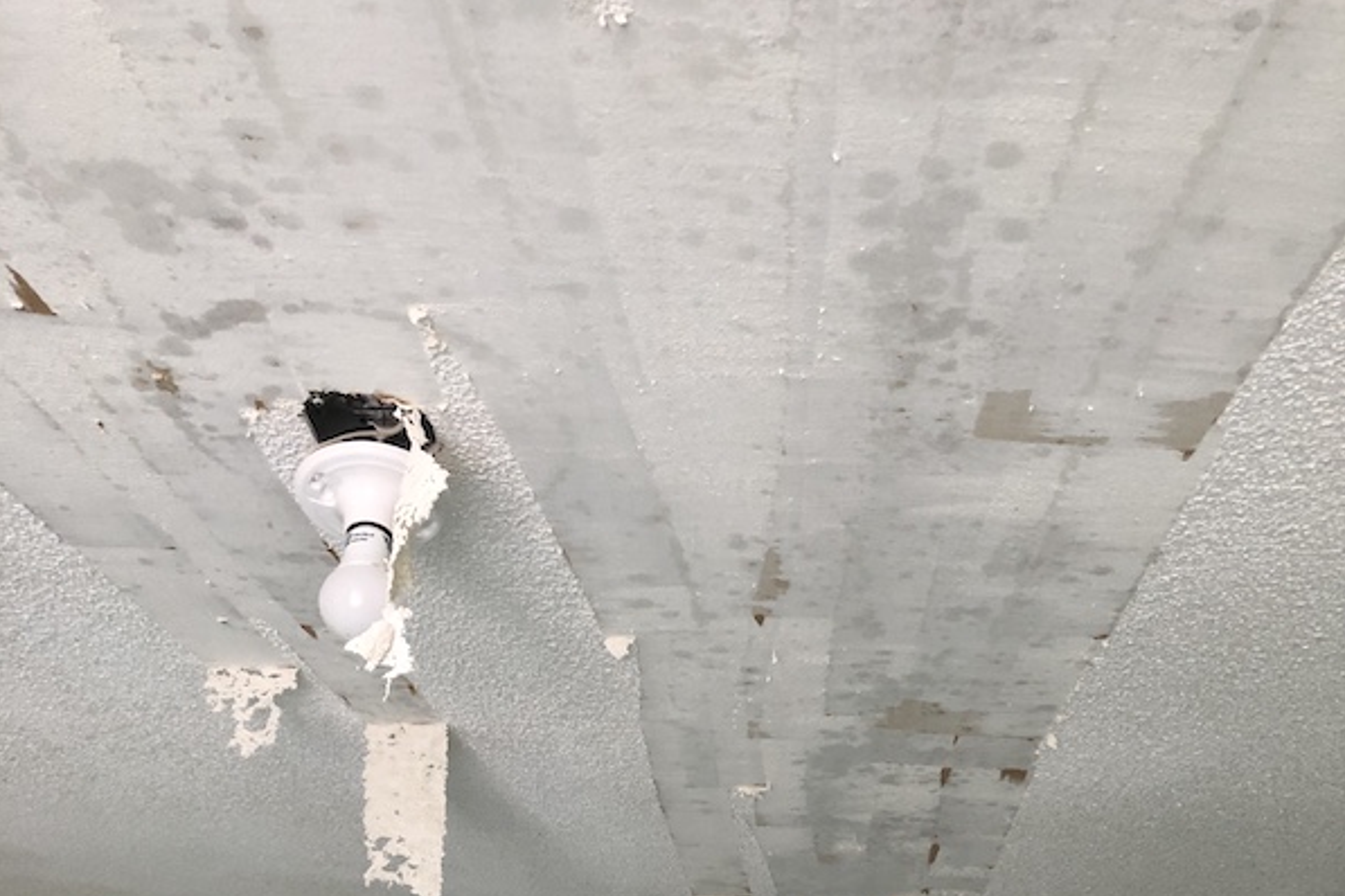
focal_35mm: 39
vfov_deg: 31.7
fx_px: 1457
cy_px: 891
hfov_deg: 49.6
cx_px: 671
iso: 32
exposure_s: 1/30
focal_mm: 3.99
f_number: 1.8
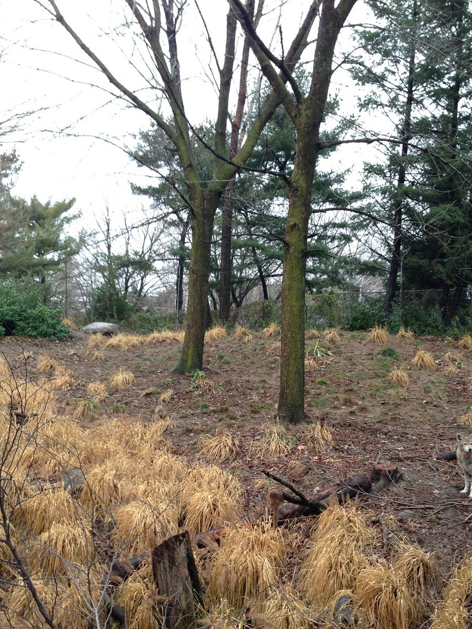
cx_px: 244
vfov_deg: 40.1
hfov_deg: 30.9
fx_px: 854
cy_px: 404
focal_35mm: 47
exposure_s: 1/120
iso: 80
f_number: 2.4
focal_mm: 4.13
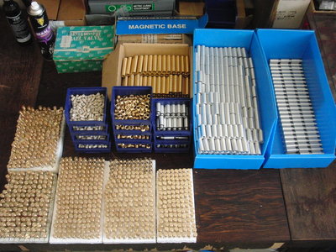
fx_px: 369
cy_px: 126
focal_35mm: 38
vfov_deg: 37.7
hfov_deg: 49.0
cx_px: 168
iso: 400
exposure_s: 1/15
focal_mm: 6.66
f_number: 3.9
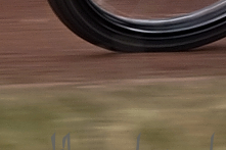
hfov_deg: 1.1
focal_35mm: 1873
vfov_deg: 0.7
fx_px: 11749
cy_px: -195
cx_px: 578
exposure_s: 1/400
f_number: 8
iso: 400
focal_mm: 230
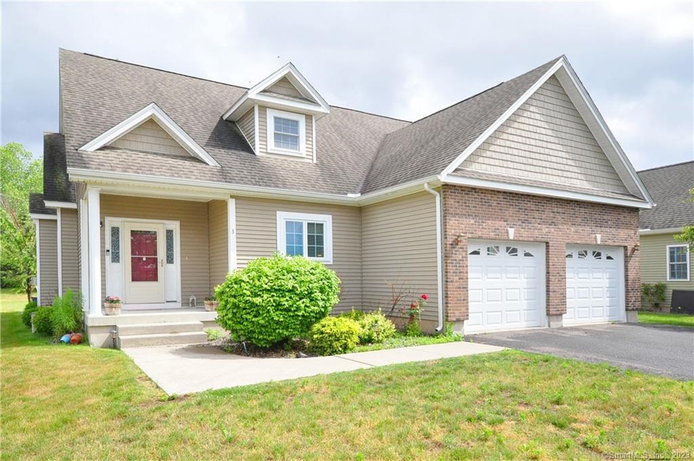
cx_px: 347
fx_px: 404
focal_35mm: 21
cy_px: 230
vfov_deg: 59.4
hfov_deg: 81.3
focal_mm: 14
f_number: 7.1
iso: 800
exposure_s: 1/1250
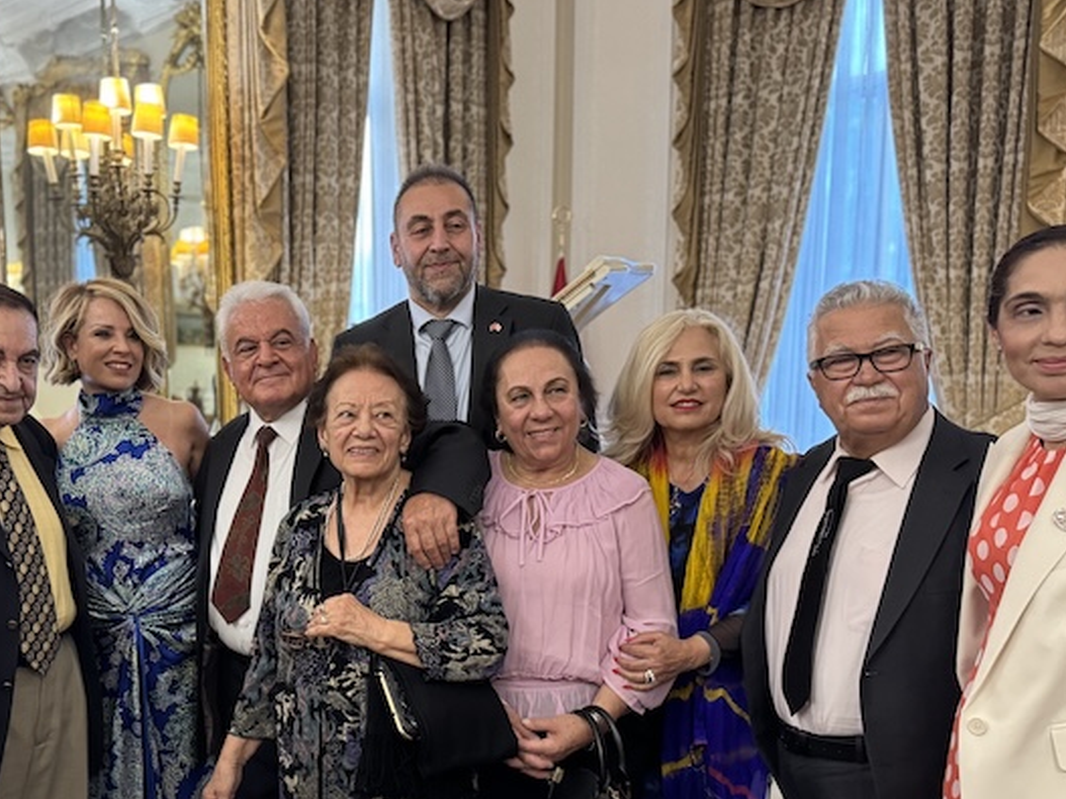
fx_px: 1108
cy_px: 541
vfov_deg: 39.1
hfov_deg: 50.4
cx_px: 352
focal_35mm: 36
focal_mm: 6.76
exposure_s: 1/50
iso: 800
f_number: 1.78
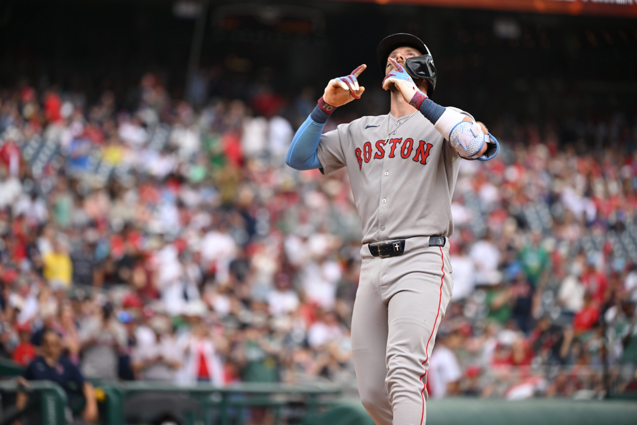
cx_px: 318
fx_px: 4247
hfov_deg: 8.6
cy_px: 212
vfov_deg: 5.7
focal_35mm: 240
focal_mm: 240
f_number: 4
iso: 320
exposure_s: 1/1000
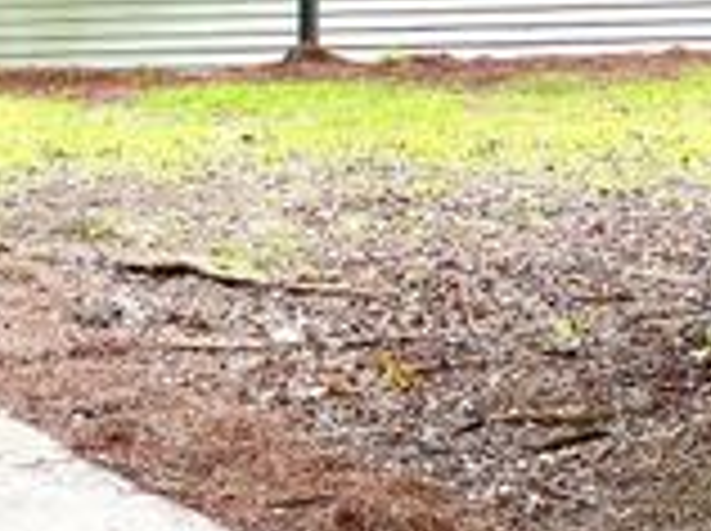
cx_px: 76
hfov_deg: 11.9
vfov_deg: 8.9
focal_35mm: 165
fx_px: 3384
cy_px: -101
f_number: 2
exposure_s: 1/99
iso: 50
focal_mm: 6
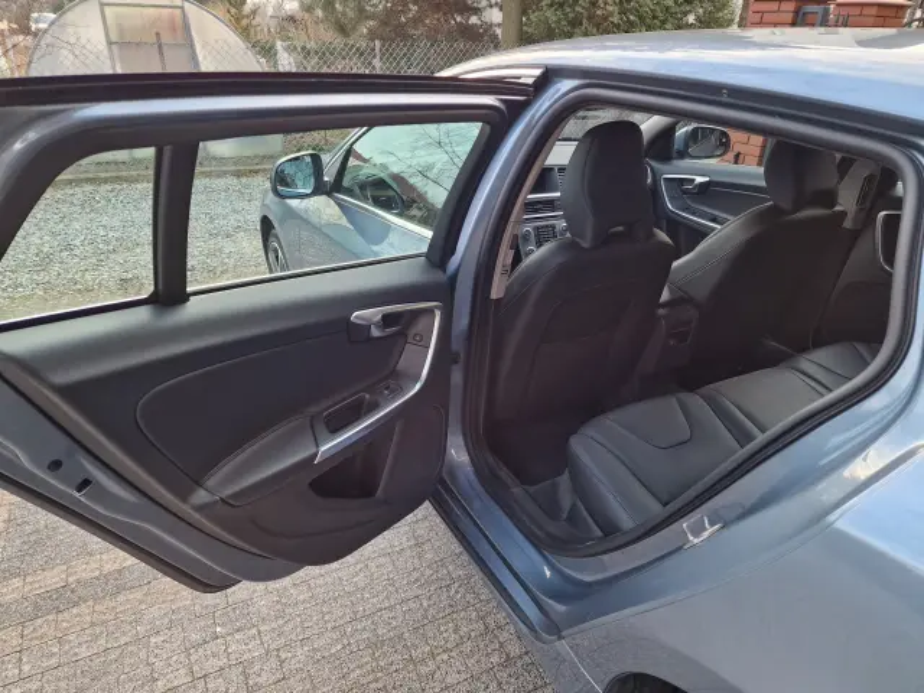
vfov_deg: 58.9
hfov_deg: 73.9
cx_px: 462
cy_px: 346
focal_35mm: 23
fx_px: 614
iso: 320
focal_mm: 6.4
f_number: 1.8
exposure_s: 1/120
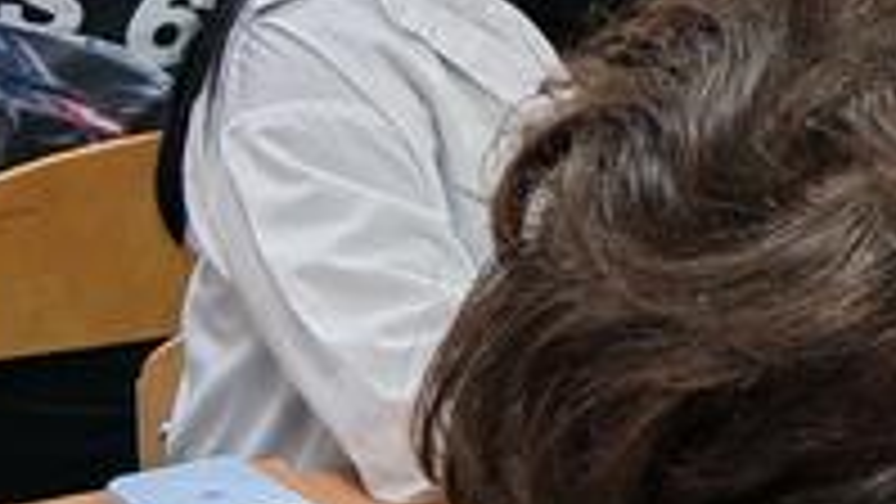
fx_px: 3588
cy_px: -374
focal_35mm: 151
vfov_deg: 7.8
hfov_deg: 12.0
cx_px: 2031
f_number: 1.9
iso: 400
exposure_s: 1/110
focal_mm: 6.67
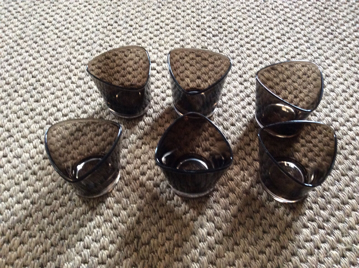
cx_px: 180
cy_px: 134
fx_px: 331
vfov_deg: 44.1
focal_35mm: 32
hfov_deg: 56.9
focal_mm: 3.3
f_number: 2.4
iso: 250
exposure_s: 1/25
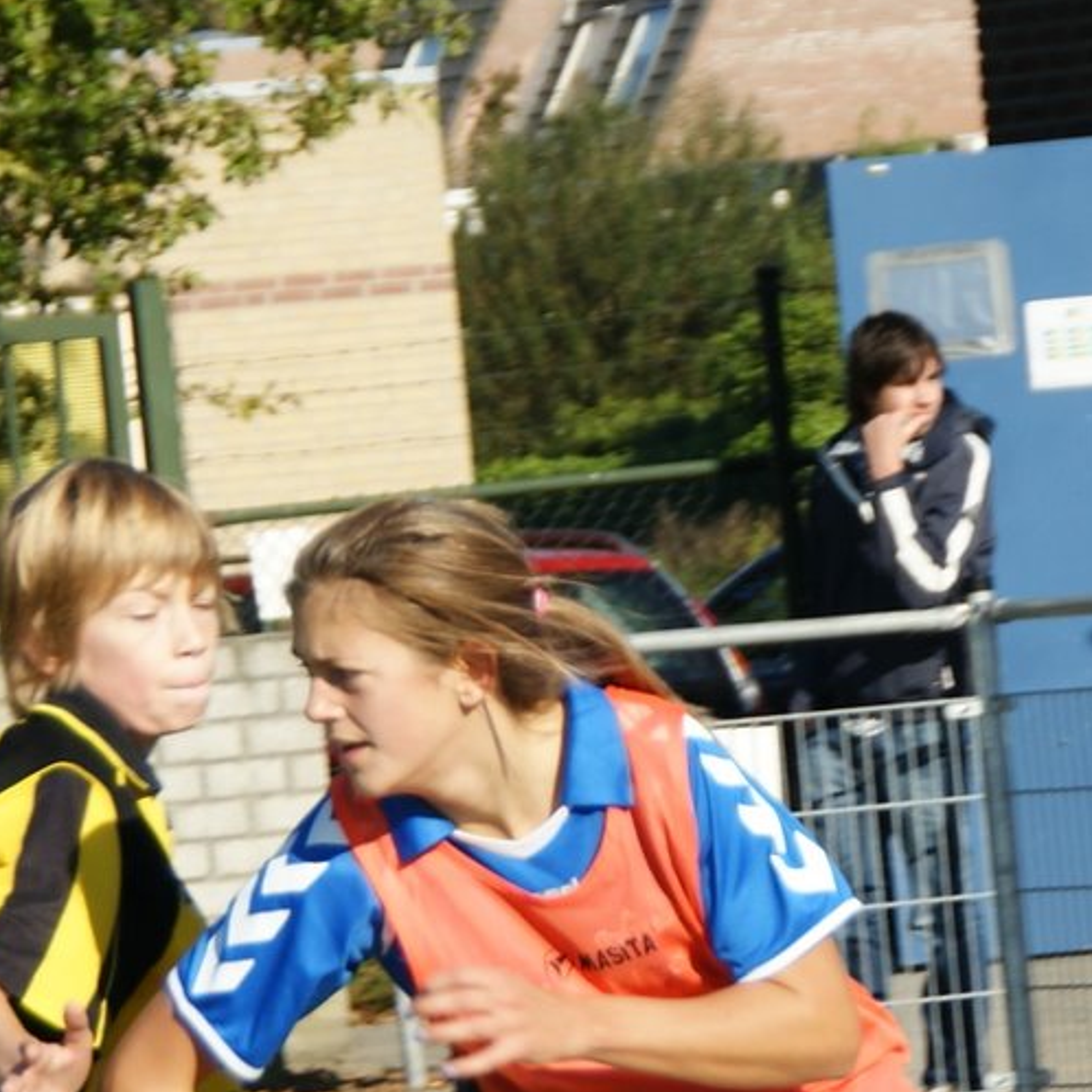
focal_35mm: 261
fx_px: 9316
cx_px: 505
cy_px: 871
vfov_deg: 6.7
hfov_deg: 6.7
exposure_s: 1/400
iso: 100
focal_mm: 85
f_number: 6.3
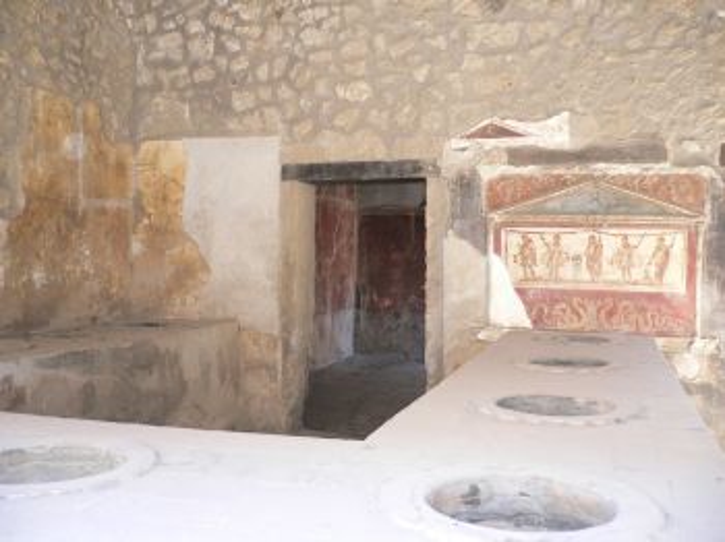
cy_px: 271
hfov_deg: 52.7
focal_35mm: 35
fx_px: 733
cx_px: 362
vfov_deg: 40.7
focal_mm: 5.8
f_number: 2.8
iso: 300
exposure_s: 1/60
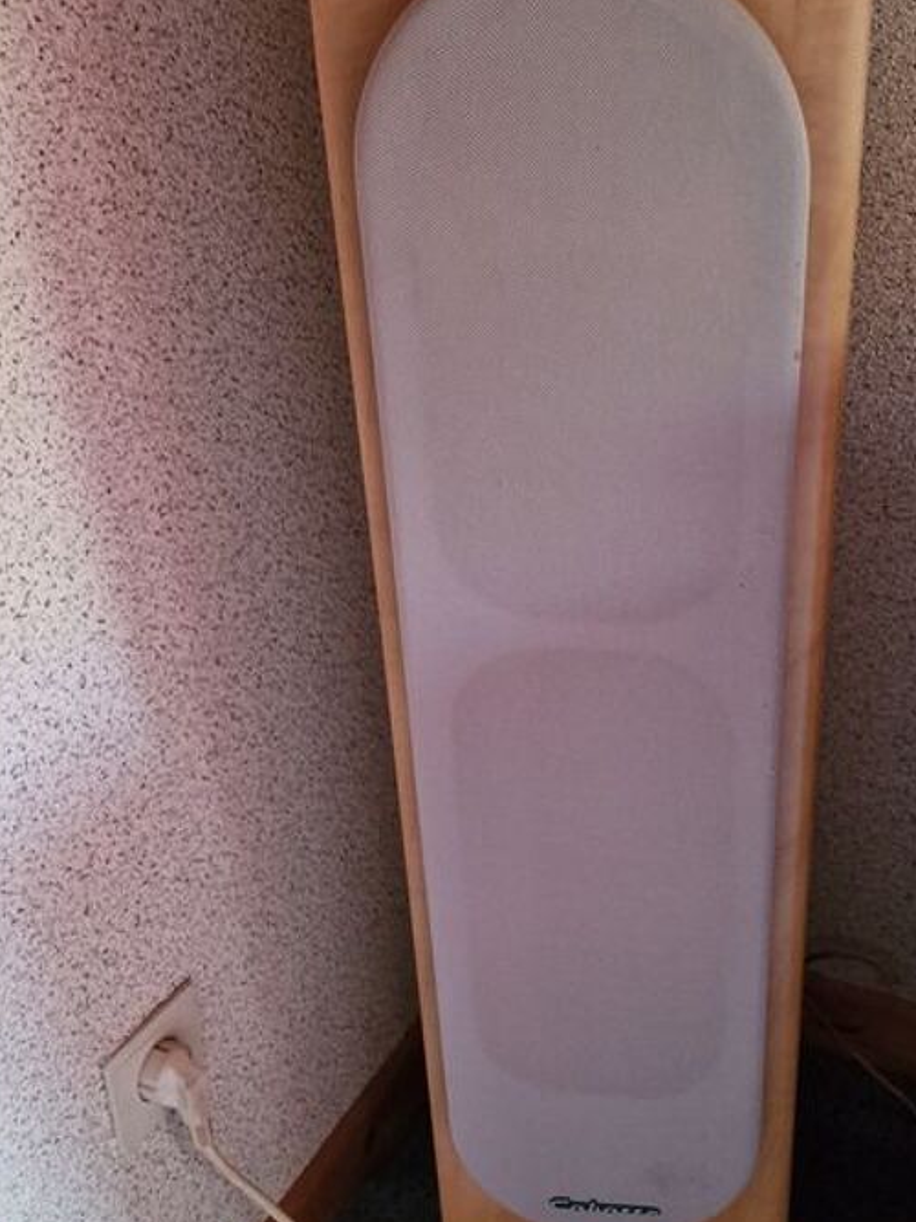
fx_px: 1624
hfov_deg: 31.2
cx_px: 636
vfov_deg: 41.2
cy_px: 679
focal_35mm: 46
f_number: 1.8
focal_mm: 6.4
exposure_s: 1/24
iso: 800
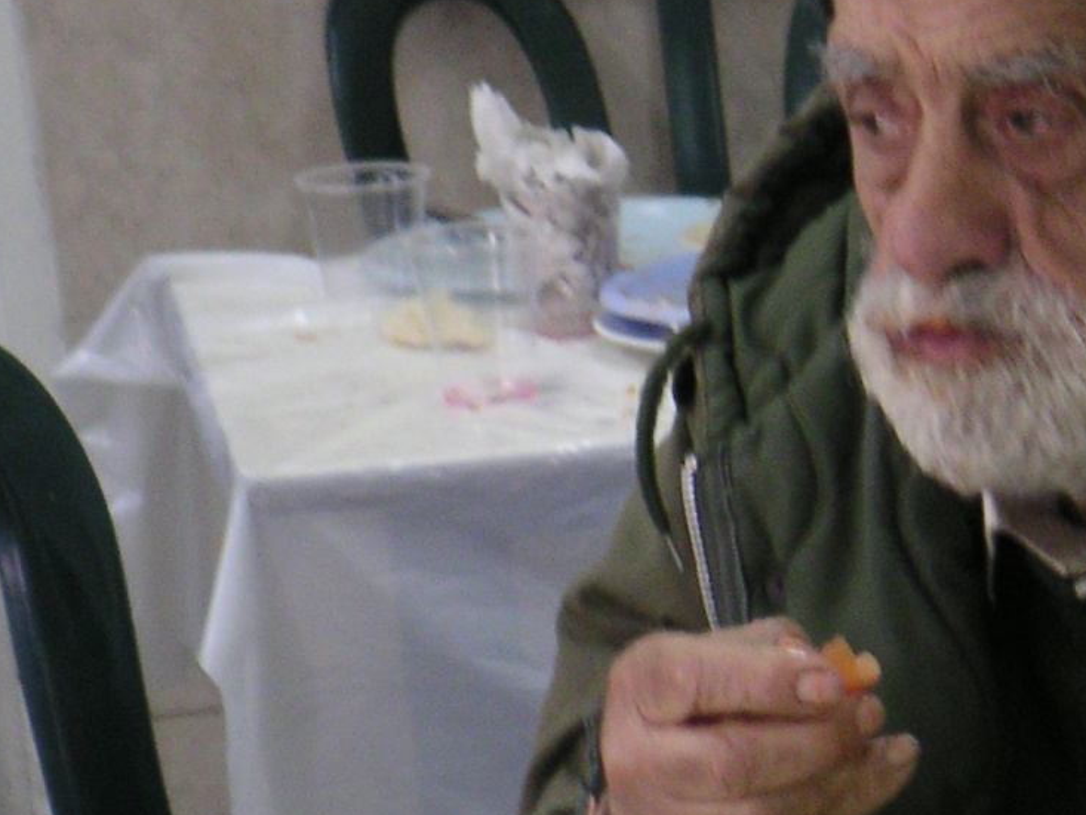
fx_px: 9382
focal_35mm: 299
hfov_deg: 6.6
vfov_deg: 5.0
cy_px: 738
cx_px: 1242
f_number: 3.6
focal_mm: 16.5
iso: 100
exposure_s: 1/20
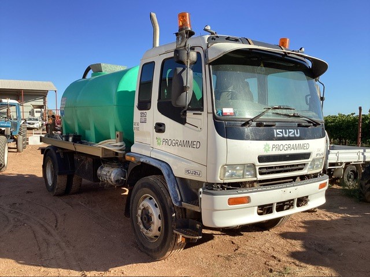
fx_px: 331
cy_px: 138
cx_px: 185
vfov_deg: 45.4
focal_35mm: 31
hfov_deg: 58.4
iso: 25
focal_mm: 3.3
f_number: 2.4
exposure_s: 1/1181
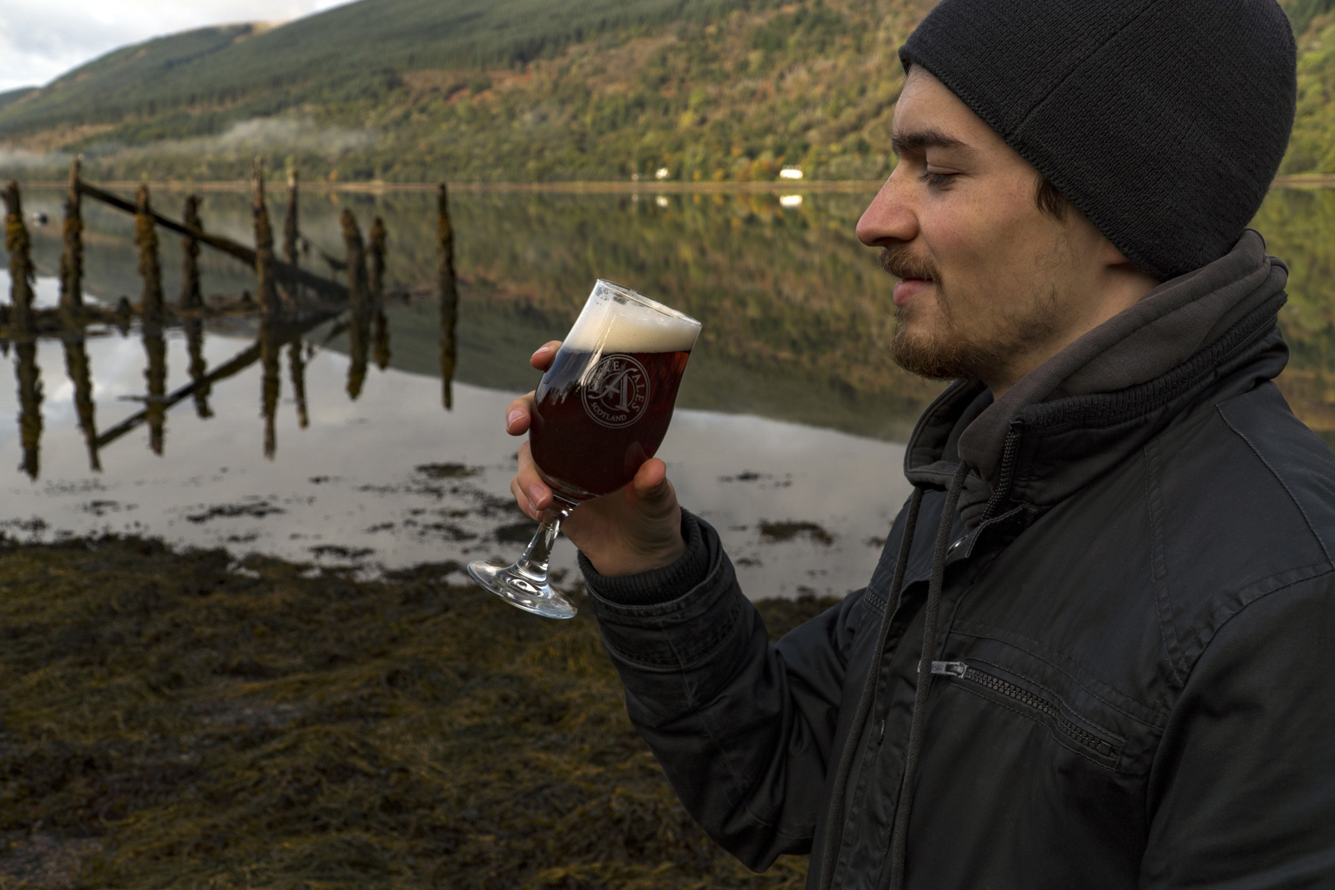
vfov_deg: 34.2
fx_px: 1446
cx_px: 668
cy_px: 445
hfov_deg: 49.6
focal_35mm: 39
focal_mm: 26
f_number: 8
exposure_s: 1/400
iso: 100
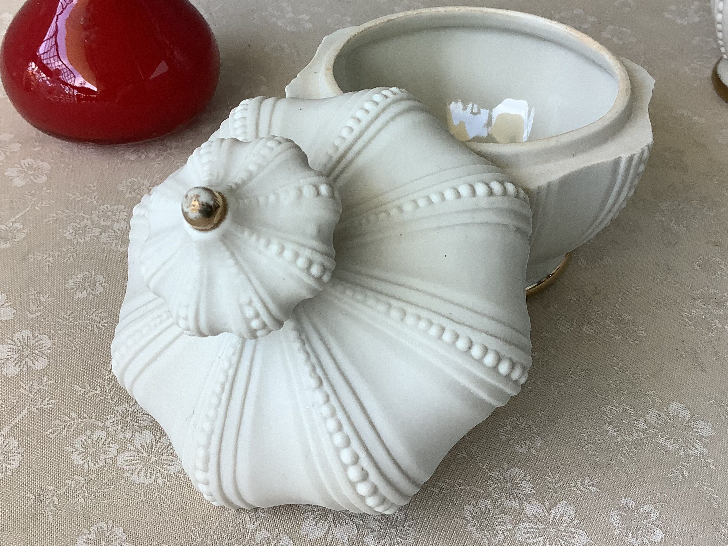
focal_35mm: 41
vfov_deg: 35.0
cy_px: 223
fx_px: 862
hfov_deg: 45.8
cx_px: 386
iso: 64
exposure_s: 1/100
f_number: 2.4
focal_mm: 3.3
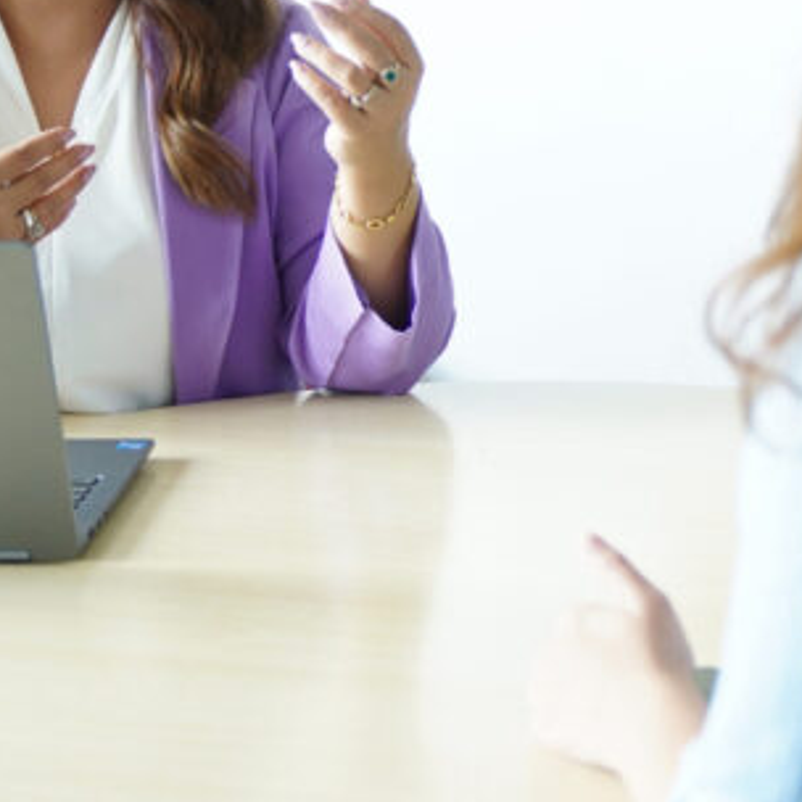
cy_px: 210
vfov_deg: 16.8
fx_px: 2700
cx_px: 855
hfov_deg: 16.4
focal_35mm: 103
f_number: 2.8
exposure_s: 1/100
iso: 1250
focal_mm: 36
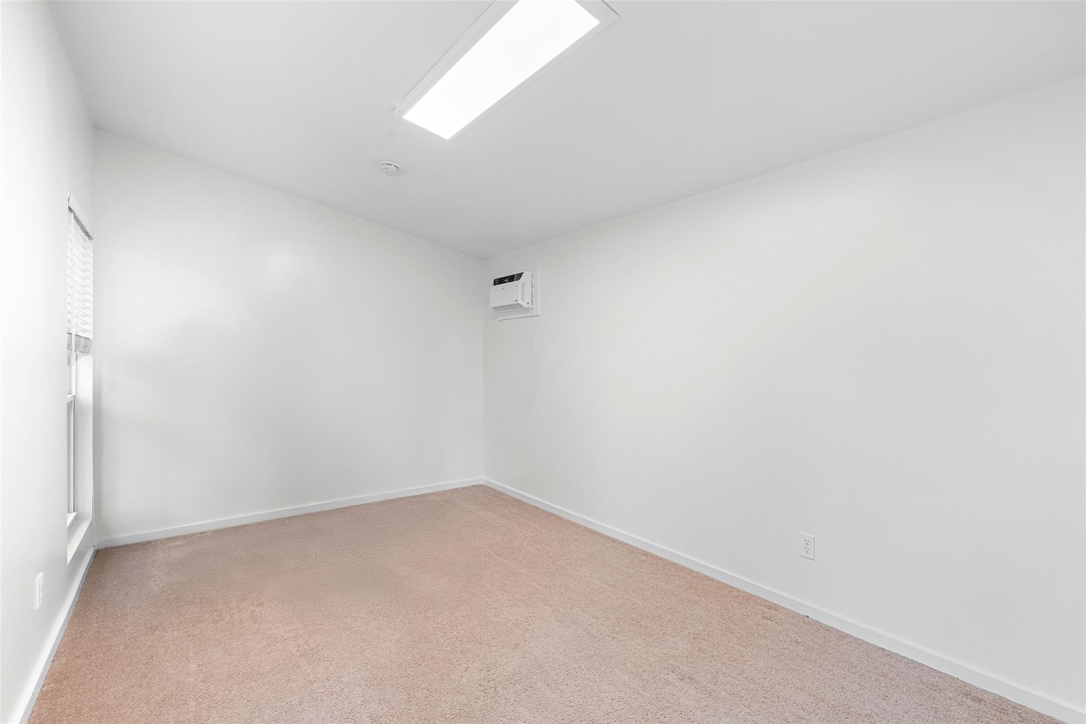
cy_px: 362
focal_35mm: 16
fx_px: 483
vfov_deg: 73.7
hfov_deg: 96.7
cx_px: 543
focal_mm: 16
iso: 250
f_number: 10
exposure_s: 1.6
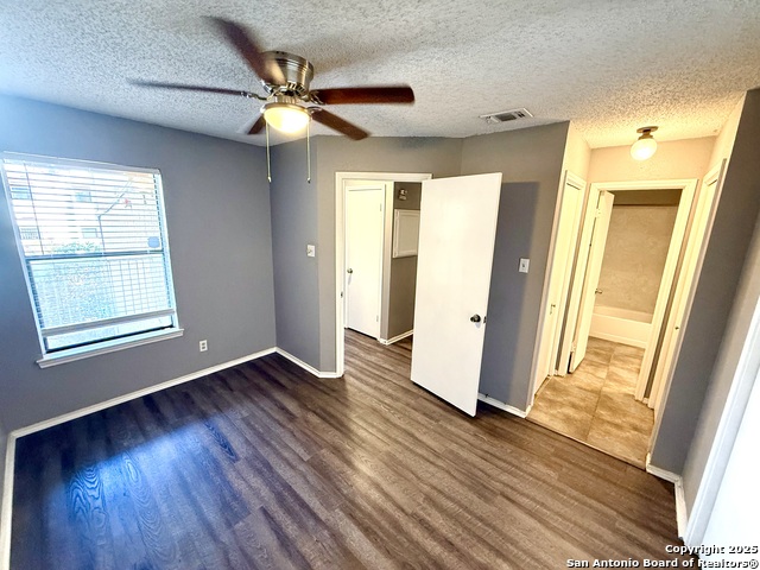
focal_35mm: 14
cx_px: 380
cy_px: 285
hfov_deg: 102.1
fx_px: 307
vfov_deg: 85.7
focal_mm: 2.22
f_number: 2.2
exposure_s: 1/60
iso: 500
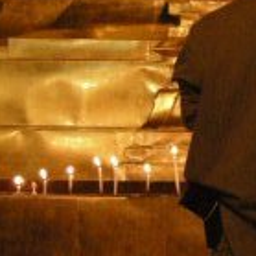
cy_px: -24
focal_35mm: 146
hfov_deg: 11.4
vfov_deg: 11.8
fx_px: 1222
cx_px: 409
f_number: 2.7
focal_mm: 7.5
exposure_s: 1/80.5
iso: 800
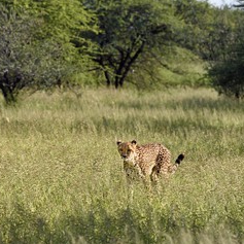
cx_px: 53
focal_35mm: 301
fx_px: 2400
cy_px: 121
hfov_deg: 5.8
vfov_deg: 5.8
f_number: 7.1
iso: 400
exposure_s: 1/1000
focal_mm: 200
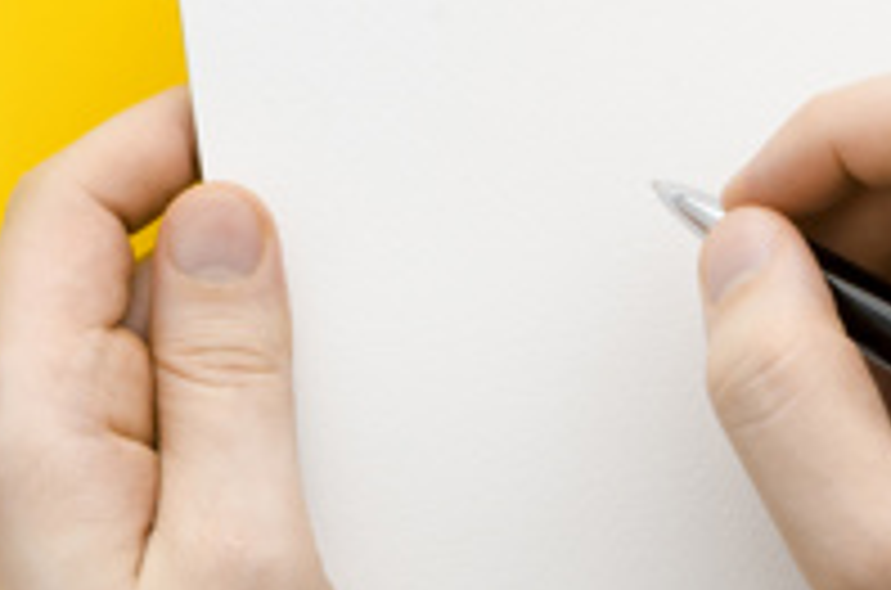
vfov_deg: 6.9
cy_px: 135
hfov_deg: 10.3
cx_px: 657
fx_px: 4913
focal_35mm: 199
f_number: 14
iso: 100
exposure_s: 1/13
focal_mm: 42
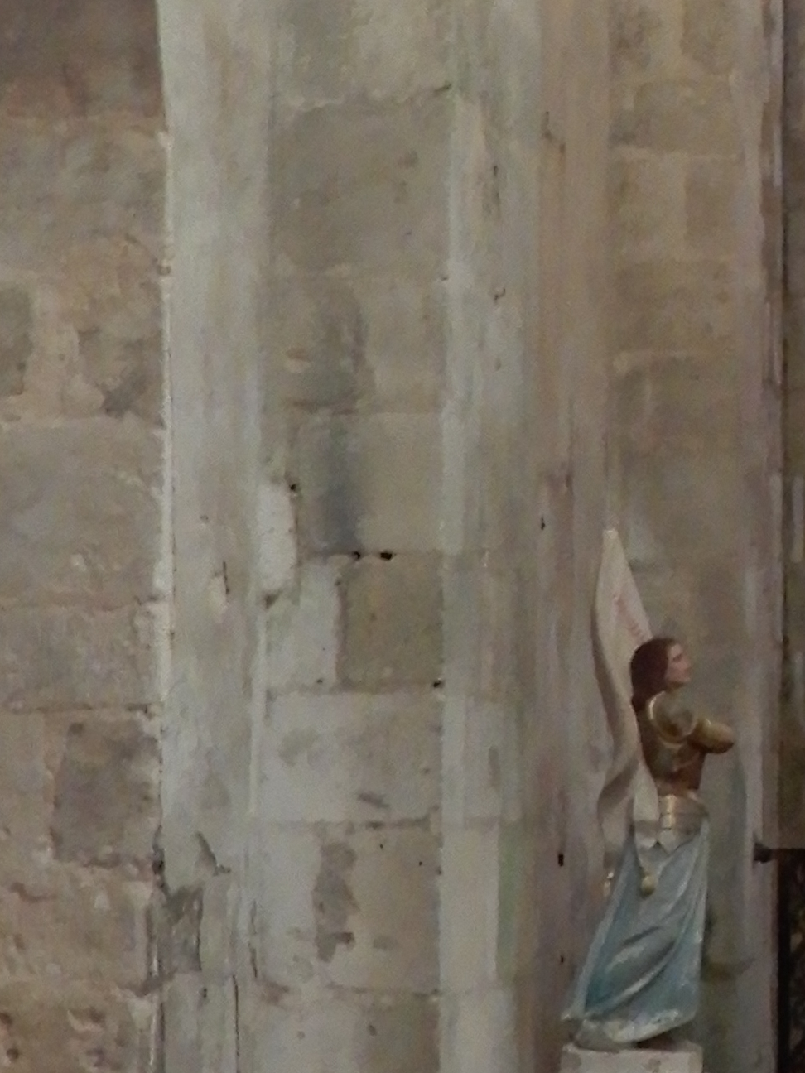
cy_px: 51
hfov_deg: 8.7
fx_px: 5209
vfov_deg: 11.7
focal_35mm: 168
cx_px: 1116
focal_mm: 7.5
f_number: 4
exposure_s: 1/8
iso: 450
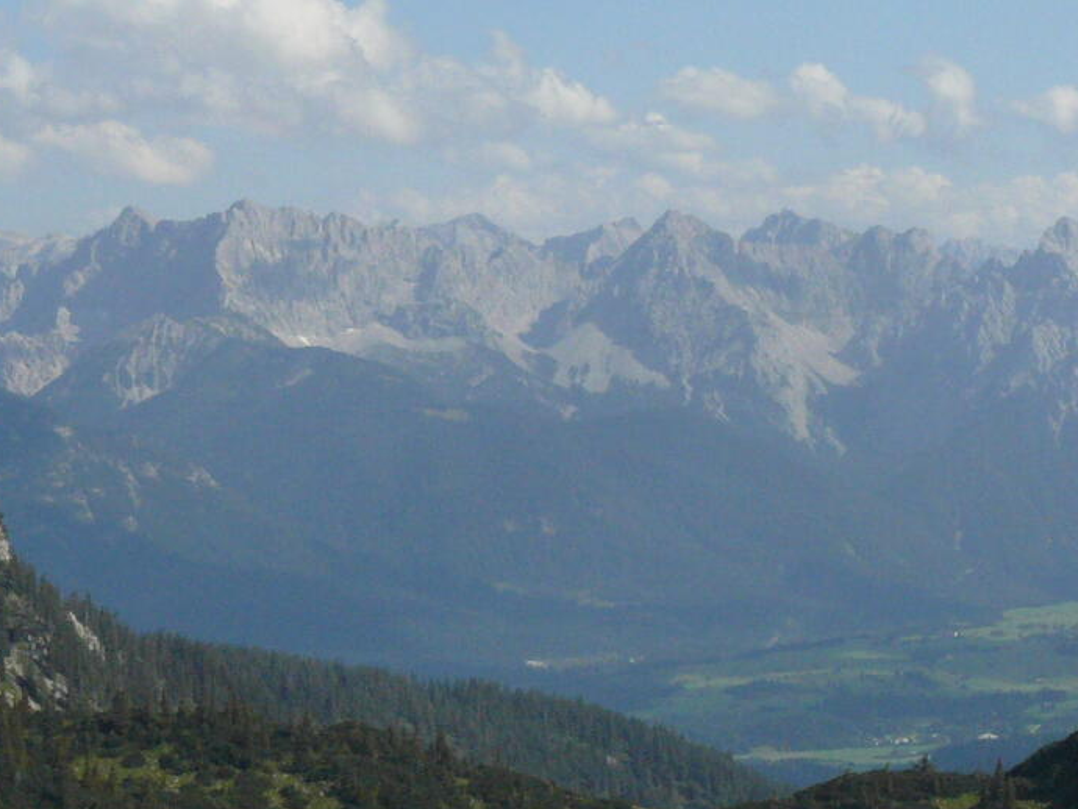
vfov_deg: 12.3
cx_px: 628
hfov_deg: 16.3
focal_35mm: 121
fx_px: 3769
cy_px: 406
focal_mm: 9.6
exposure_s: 1/500
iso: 200
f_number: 8
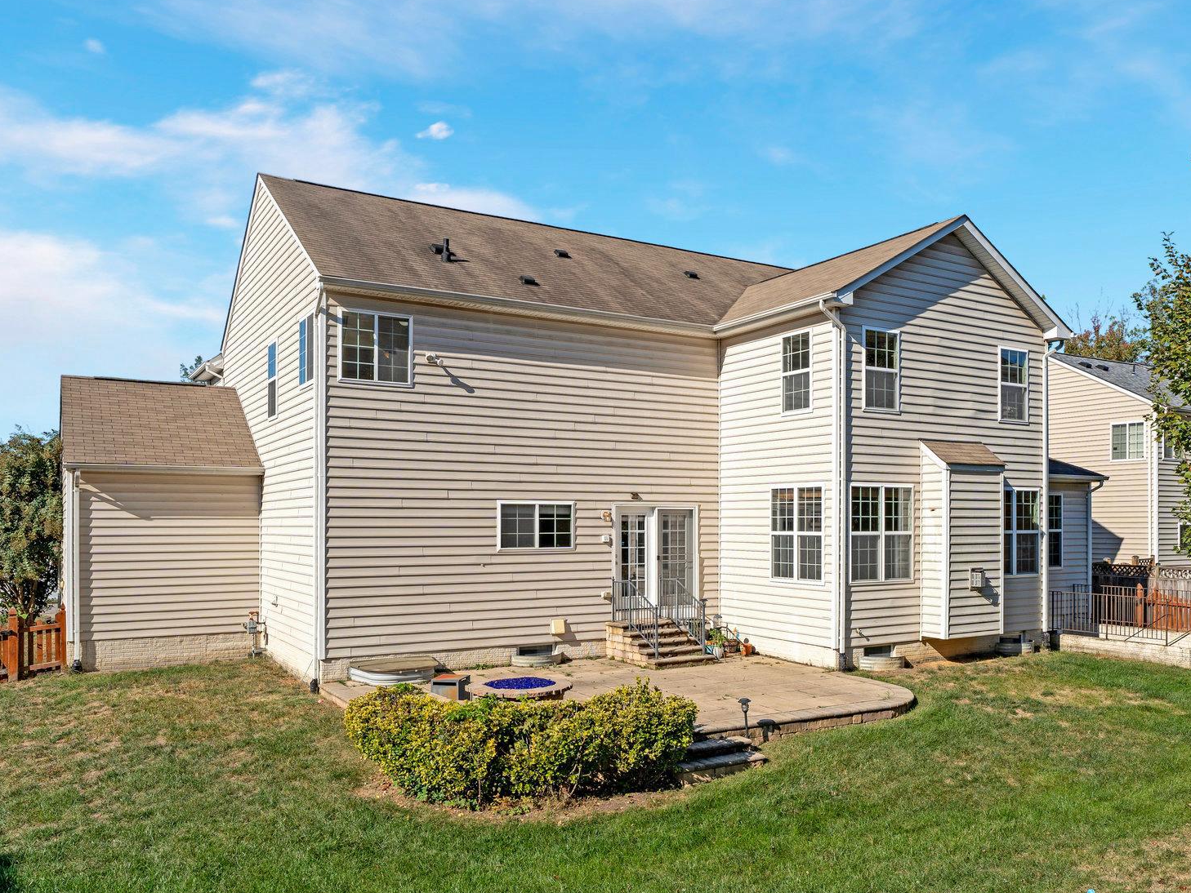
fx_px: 952
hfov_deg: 63.3
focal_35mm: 28
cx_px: 729
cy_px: 466
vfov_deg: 50.3
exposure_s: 1/400
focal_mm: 20.5
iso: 100
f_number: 8
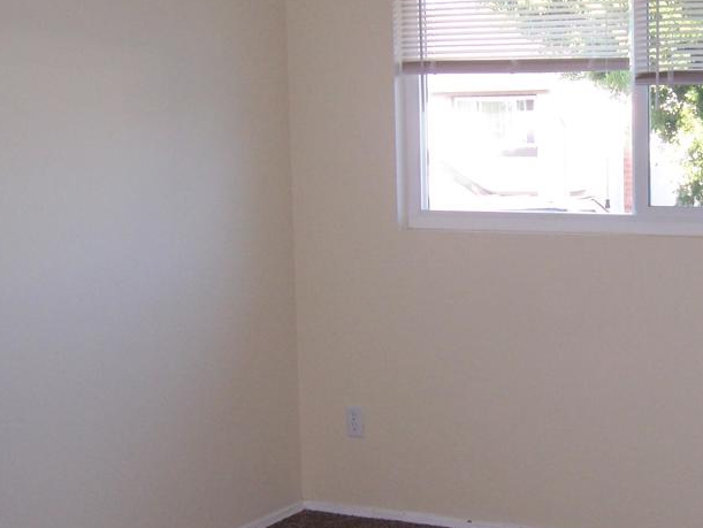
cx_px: 527
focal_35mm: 67
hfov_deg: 28.5
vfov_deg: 21.9
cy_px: 296
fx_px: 1361
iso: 140
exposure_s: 1/60
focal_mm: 6.7
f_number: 3.4
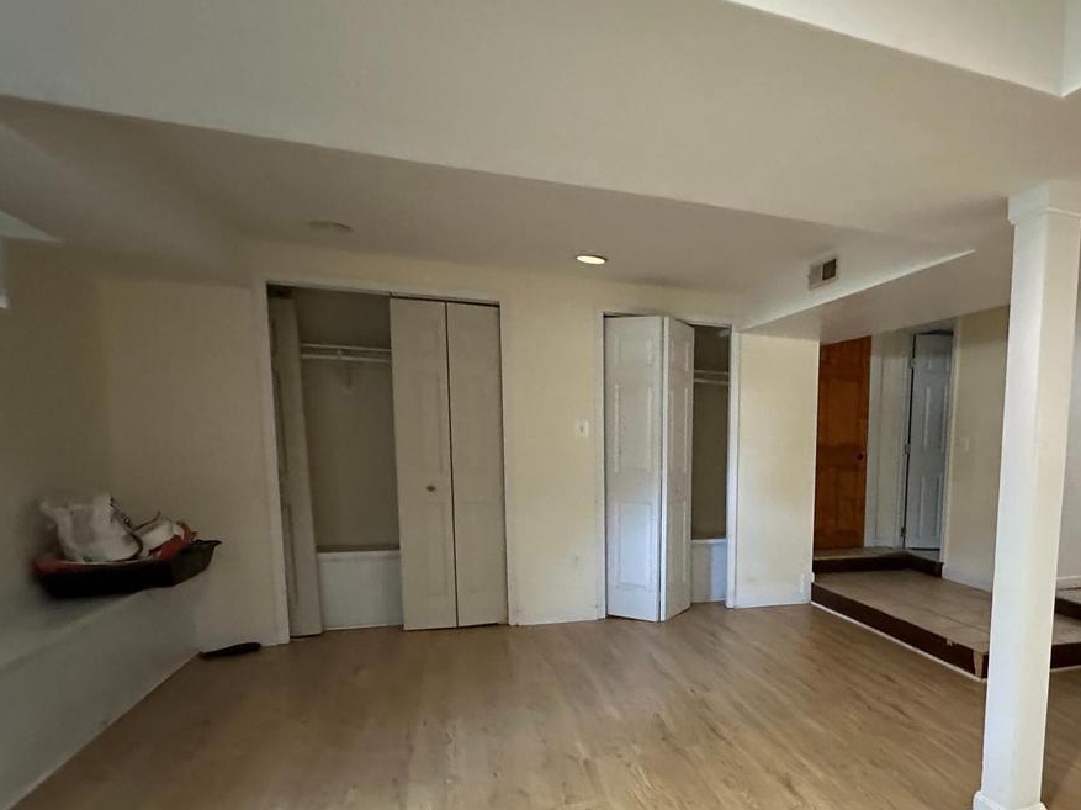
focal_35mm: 23
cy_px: 520
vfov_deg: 57.9
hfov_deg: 69.7
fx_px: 718
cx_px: 793
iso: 1000
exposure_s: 1/40
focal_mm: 2.22
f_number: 2.2
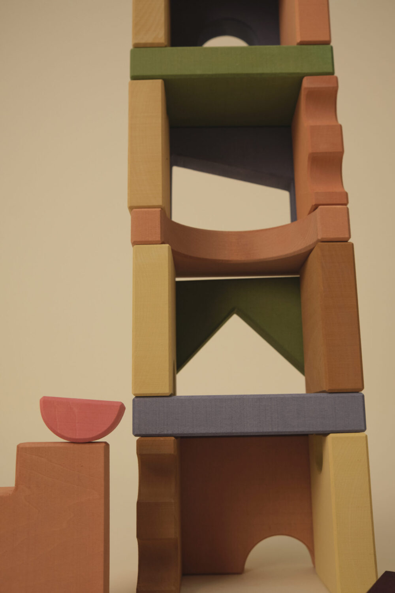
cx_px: 198
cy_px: 296
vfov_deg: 54.4
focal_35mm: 35
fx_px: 576
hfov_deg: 37.9
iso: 800
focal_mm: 23
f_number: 5.6
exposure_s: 1/250
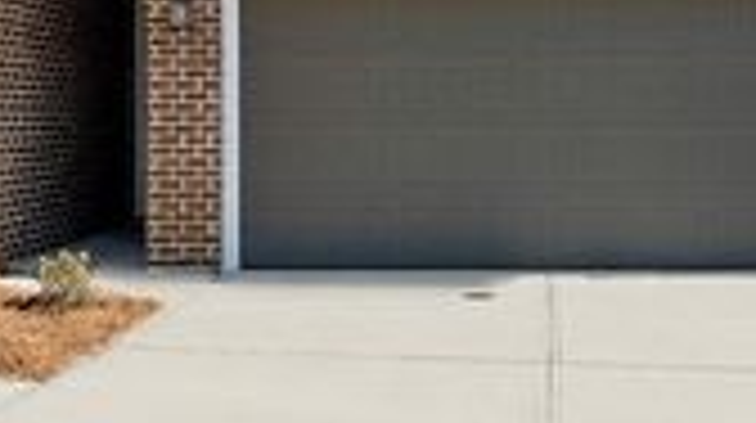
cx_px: 518
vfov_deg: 21.1
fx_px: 1032
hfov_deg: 39.6
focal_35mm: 52
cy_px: -119
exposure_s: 1/200
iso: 100
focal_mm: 11
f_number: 8
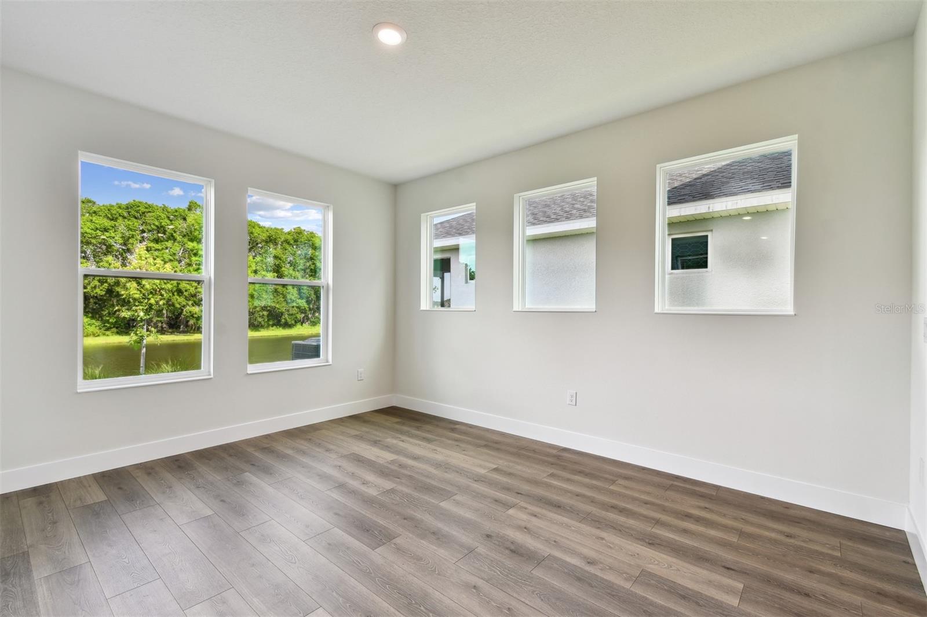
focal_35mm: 15
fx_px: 386
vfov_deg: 77.3
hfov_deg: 100.4
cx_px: 464
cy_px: 308
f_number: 7.1
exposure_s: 1/15
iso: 100
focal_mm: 10
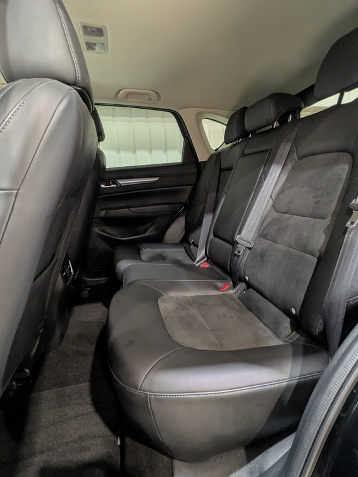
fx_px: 262
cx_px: 182
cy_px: 241
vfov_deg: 84.7
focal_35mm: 19
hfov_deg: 68.7
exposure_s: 1/25
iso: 194
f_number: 2.2
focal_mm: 1.83
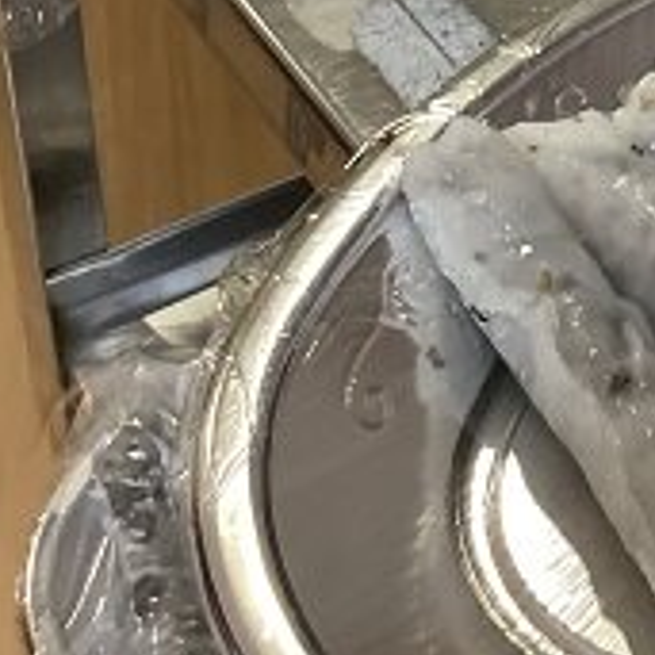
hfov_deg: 20.1
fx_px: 1713
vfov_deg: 20.8
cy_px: -33
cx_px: 820
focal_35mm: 80
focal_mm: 3.3
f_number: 2.4
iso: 250
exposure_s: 1/60
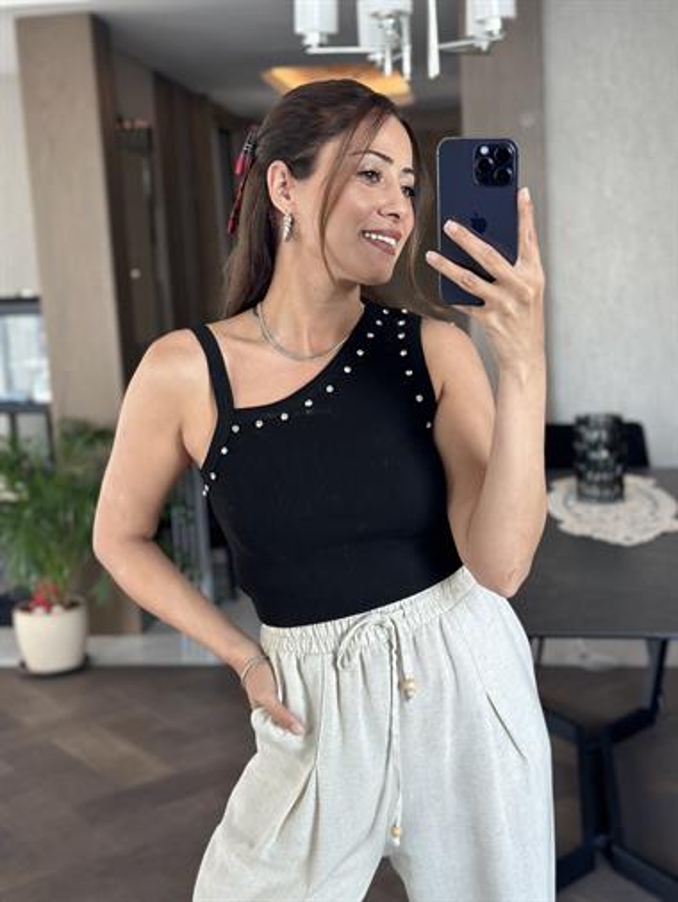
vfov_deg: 39.6
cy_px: 451
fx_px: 1252
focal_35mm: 48
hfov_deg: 30.3
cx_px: 339
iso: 125
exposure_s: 1/60
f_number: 1.78
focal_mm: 6.86
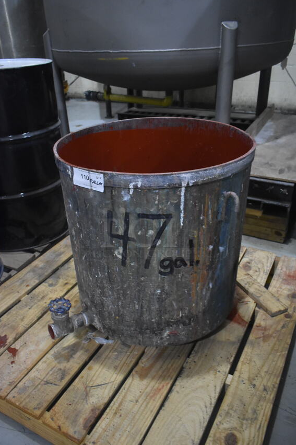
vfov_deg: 63.6
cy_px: 232
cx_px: 138
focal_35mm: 29
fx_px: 358
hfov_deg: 44.9
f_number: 3.5
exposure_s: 1/20
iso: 3200
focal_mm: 18
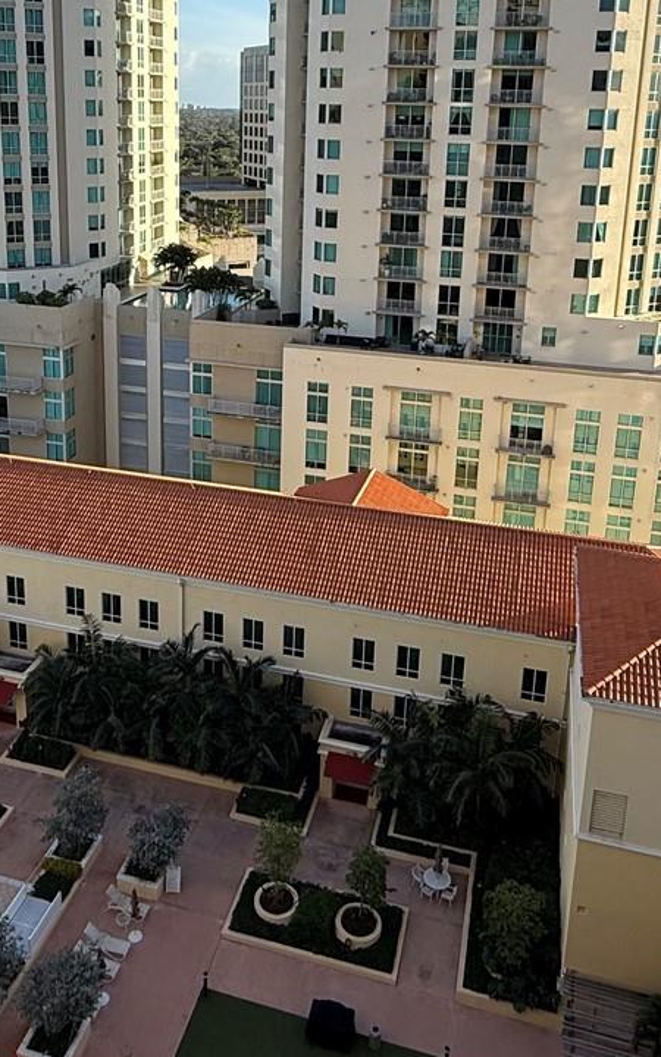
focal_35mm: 33
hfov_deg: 38.2
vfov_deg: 56.5
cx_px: 275
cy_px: 329
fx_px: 951
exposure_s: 1/799
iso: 50
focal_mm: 2.22
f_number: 2.2
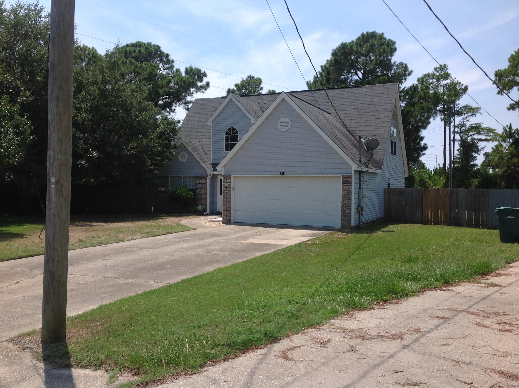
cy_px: 194
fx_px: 524
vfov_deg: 40.6
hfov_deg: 52.7
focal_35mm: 35
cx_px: 260
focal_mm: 4.28
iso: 50
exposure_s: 1/2016
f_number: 2.4
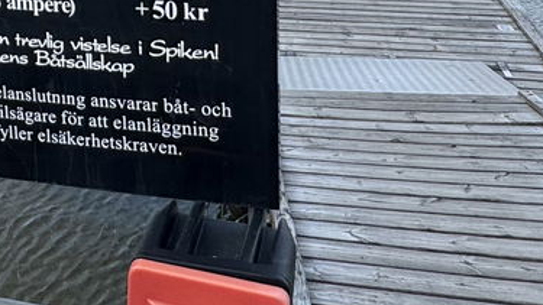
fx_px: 936
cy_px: -121
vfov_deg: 17.1
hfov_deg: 31.0
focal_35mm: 65
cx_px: 62
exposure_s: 1/512
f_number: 2.2
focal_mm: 2.22
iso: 40
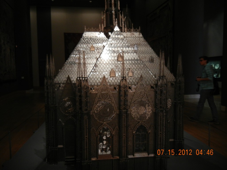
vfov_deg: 46.8
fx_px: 197
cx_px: 114
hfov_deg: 60.0
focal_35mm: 30
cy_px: 85
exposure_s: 1/25
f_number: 3.5
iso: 400
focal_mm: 5.4
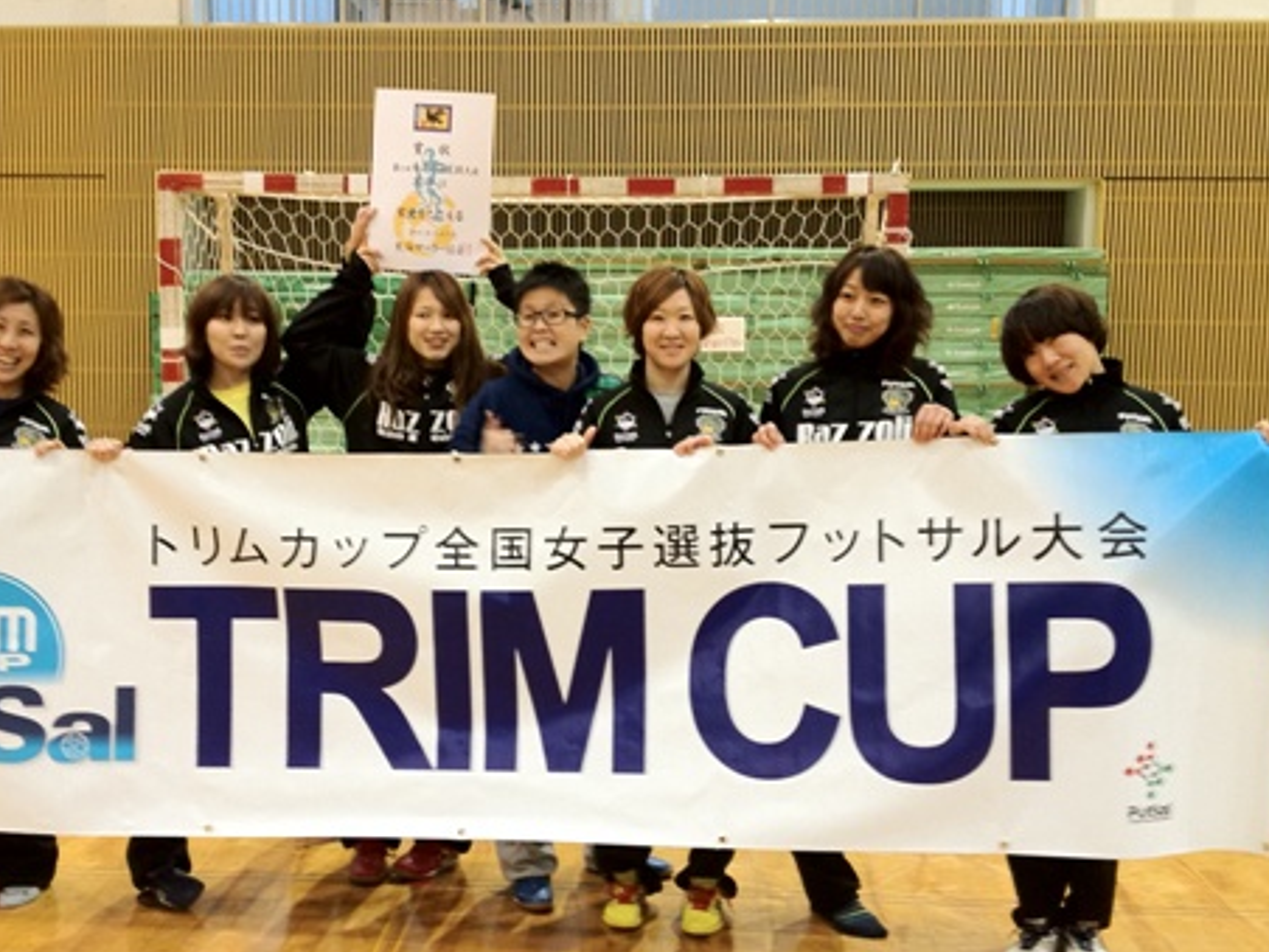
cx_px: 547
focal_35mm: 48
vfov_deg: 30.2
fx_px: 1760
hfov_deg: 39.6
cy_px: 529
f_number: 2.4
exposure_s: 1/20
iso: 100
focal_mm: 4.28
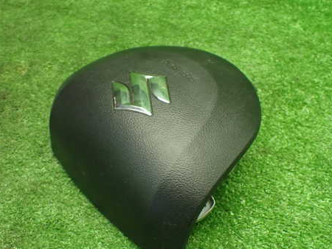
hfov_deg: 46.7
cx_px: 155
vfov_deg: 35.9
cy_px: 142
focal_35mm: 40
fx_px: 384
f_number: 2.3
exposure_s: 1/100
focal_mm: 5.4
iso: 800
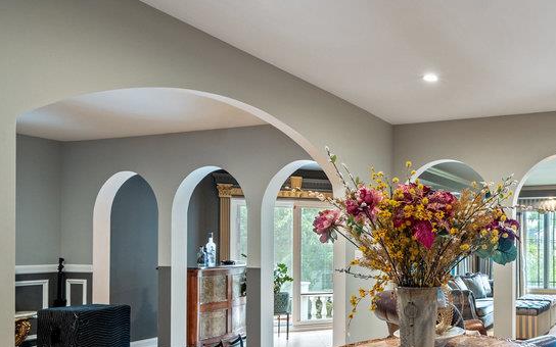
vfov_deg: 41.2
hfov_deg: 54.1
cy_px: 234
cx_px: 510
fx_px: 455
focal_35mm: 30
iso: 1600
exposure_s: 1/10
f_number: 5.6
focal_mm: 16
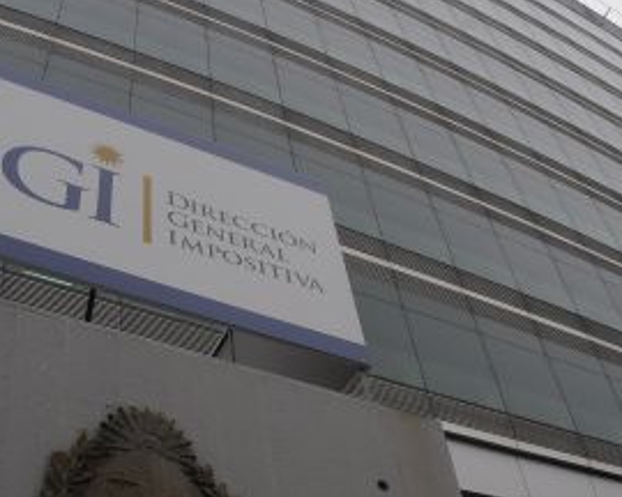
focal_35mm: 50
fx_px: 920
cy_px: 337
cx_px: 336
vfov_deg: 30.0
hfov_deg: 37.3
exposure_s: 1/200
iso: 250
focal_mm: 16
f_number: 10
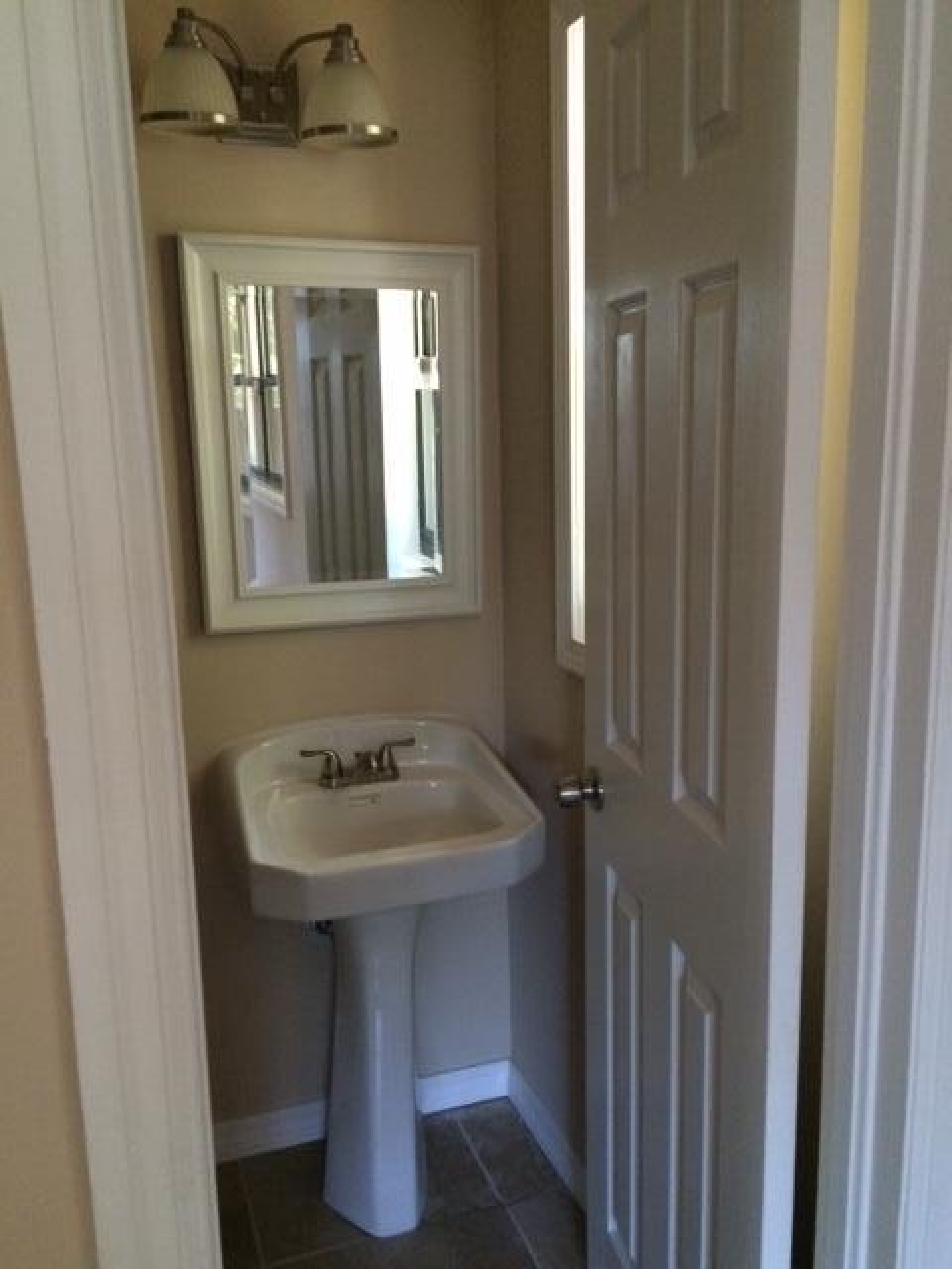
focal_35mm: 29
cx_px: 476
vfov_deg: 61.7
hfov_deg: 48.2
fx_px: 1063
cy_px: 634
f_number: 2.2
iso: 320
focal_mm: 4.15
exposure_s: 1/30
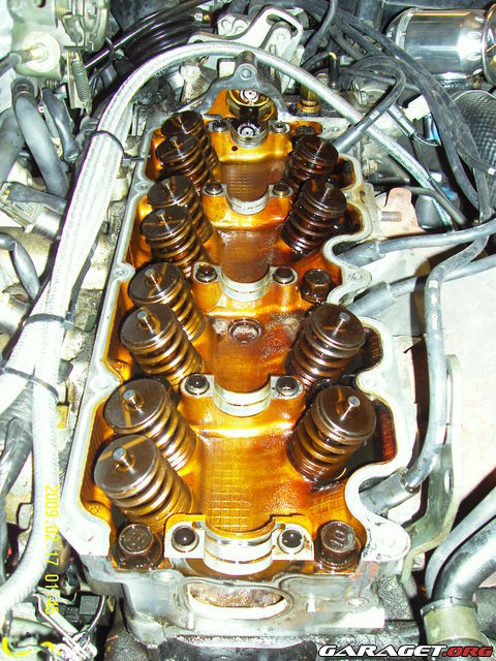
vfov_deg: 50.1
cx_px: 248
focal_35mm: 37
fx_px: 707
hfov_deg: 38.7
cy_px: 330
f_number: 2.8
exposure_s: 1/40
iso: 80
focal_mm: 6.2
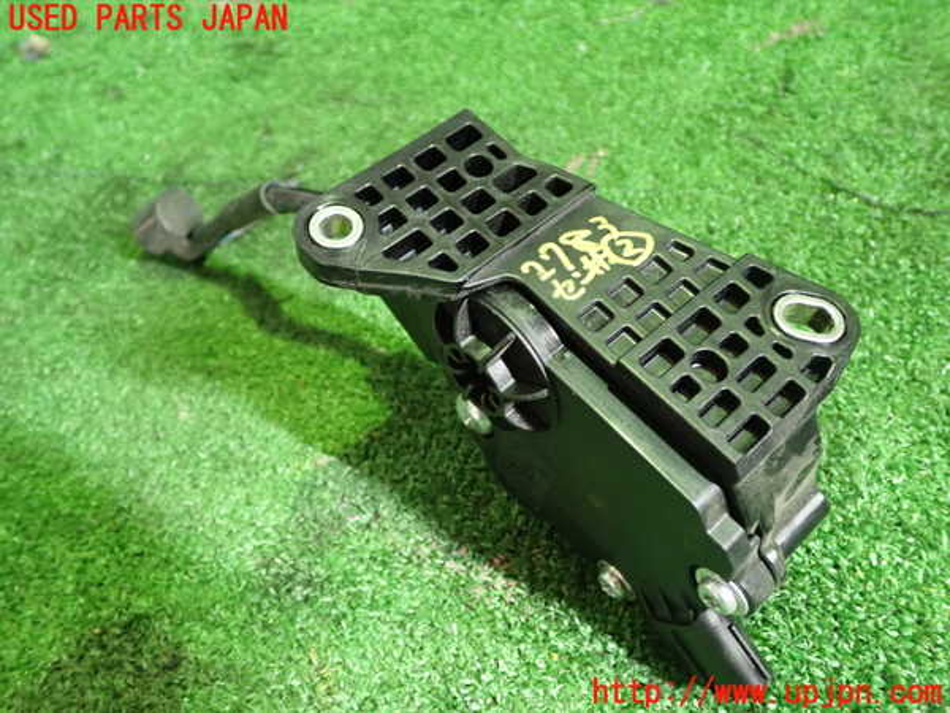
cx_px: 475
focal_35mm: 32
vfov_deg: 44.2
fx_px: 878
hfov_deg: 56.8
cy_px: 356
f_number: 2.4
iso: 800
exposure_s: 1/30
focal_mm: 5.79
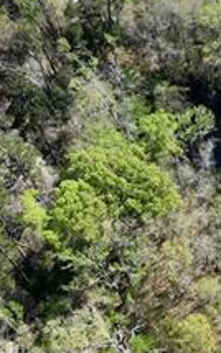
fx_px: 731
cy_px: 268
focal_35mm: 76
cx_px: 280
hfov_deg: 16.3
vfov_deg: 26.7
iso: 110
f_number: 2.8
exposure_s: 1/1000
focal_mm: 12.29
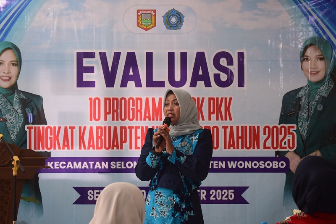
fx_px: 770
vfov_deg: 16.5
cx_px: 168
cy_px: 112
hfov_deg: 24.6
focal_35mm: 82
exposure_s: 1/8
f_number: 5.6
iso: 1600
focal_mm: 55
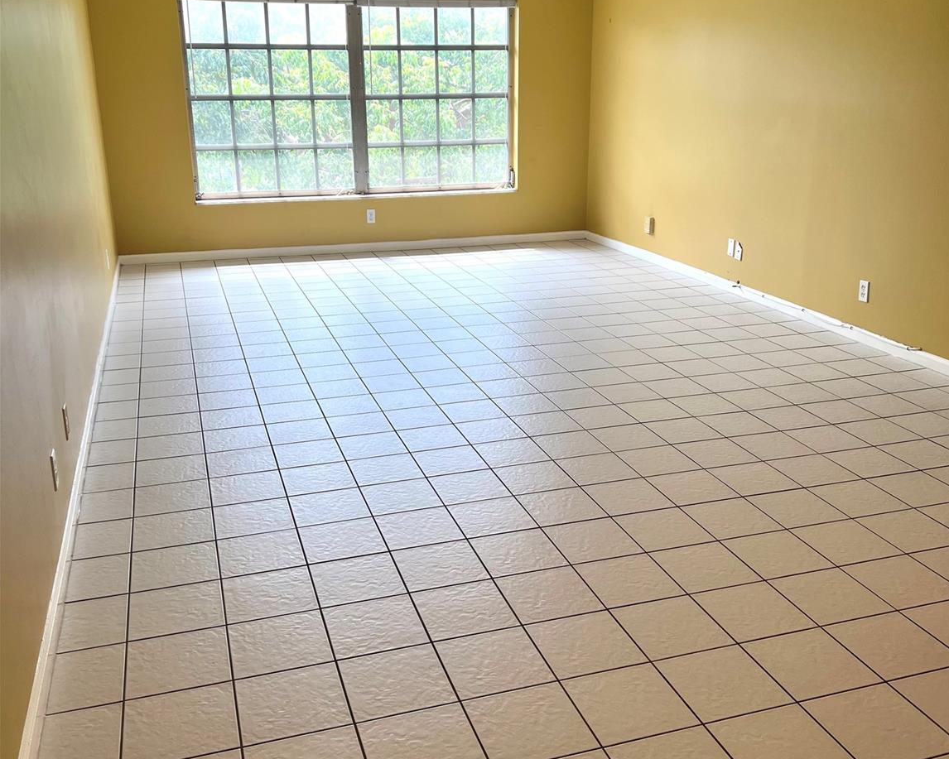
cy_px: 348
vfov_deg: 43.3
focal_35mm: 34
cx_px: 476
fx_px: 955
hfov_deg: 52.8
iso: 40
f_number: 1.5
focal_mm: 5.7
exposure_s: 1/206
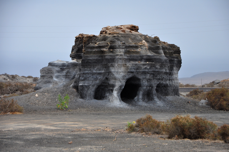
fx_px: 1001
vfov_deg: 8.7
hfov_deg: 13.1
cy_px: 76
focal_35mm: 158
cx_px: 114
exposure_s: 1/800
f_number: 7.1
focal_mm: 105
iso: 400
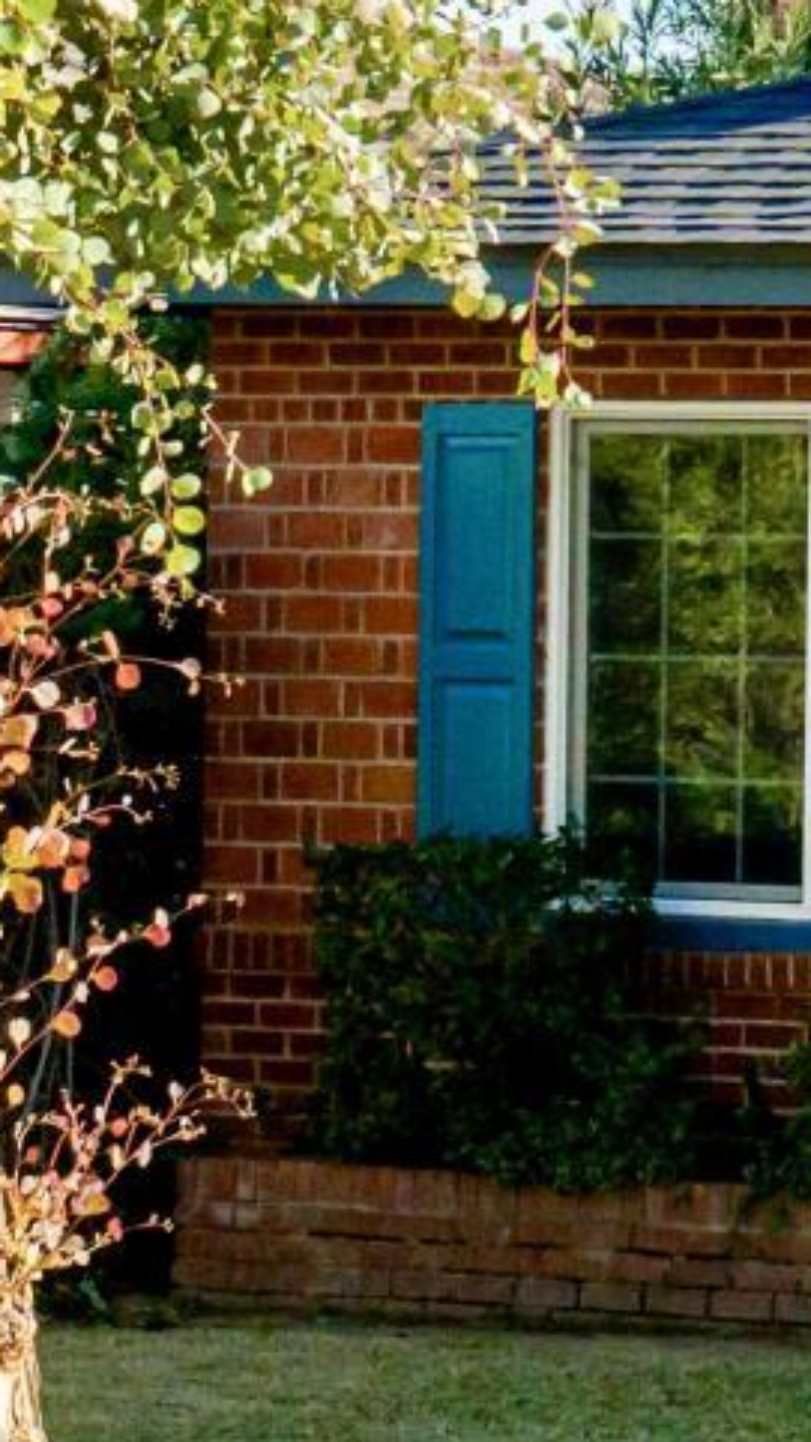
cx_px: 3418
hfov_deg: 4.3
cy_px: 874
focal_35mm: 261
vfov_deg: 8.3
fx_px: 9982
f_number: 9
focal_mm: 40
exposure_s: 1/1250
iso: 1000
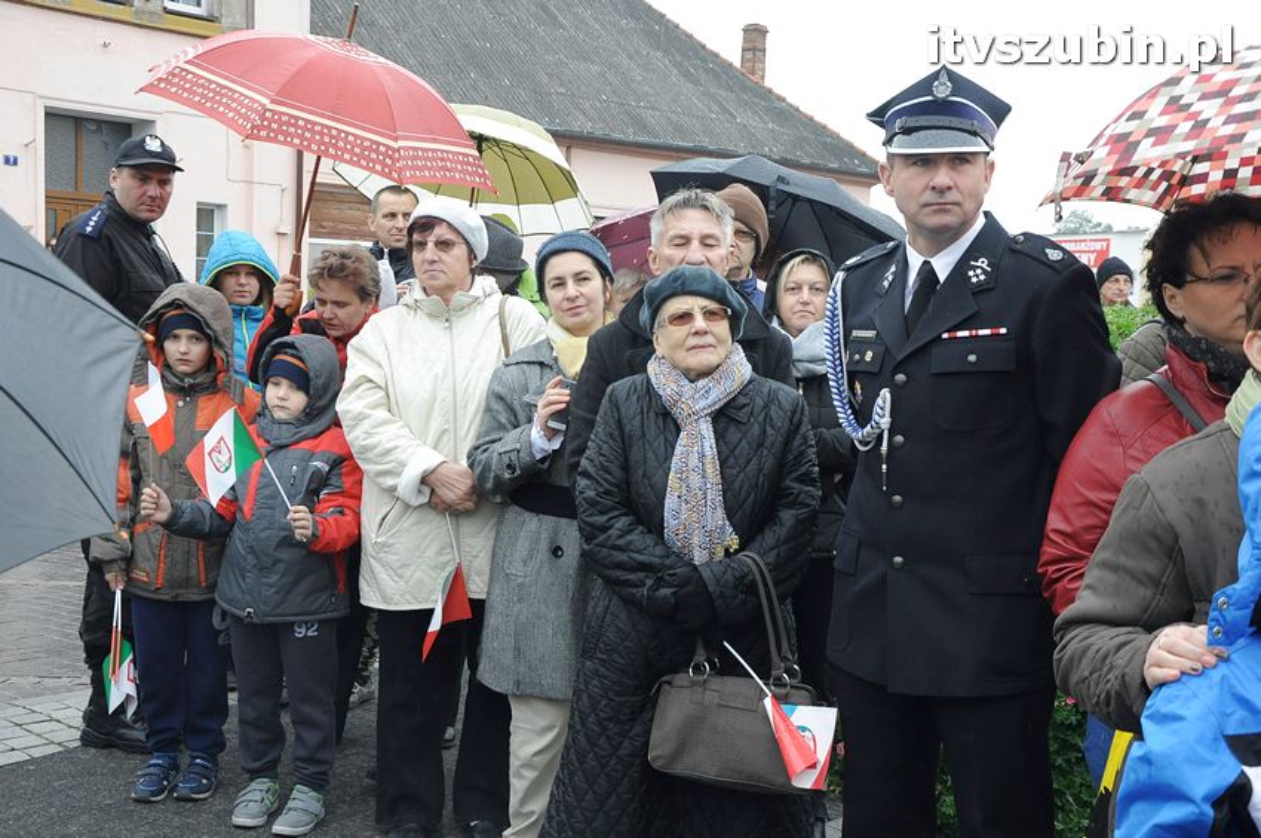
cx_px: 630
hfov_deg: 43.6
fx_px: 1575
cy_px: 419
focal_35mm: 45
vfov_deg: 29.8
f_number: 6.3
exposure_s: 1/160
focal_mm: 30
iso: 800
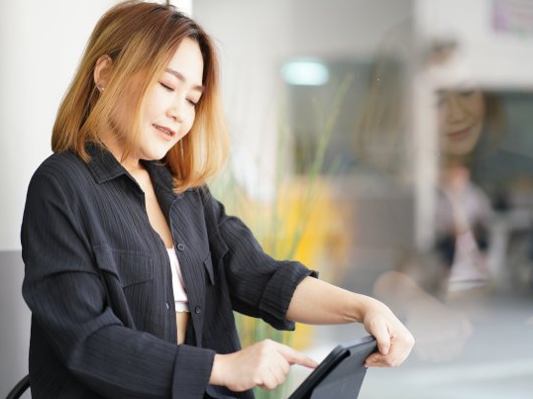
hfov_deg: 21.1
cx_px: 245
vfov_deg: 15.9
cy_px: 201
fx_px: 1431
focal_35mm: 93
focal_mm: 85
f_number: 1.8
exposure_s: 1/250
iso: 200
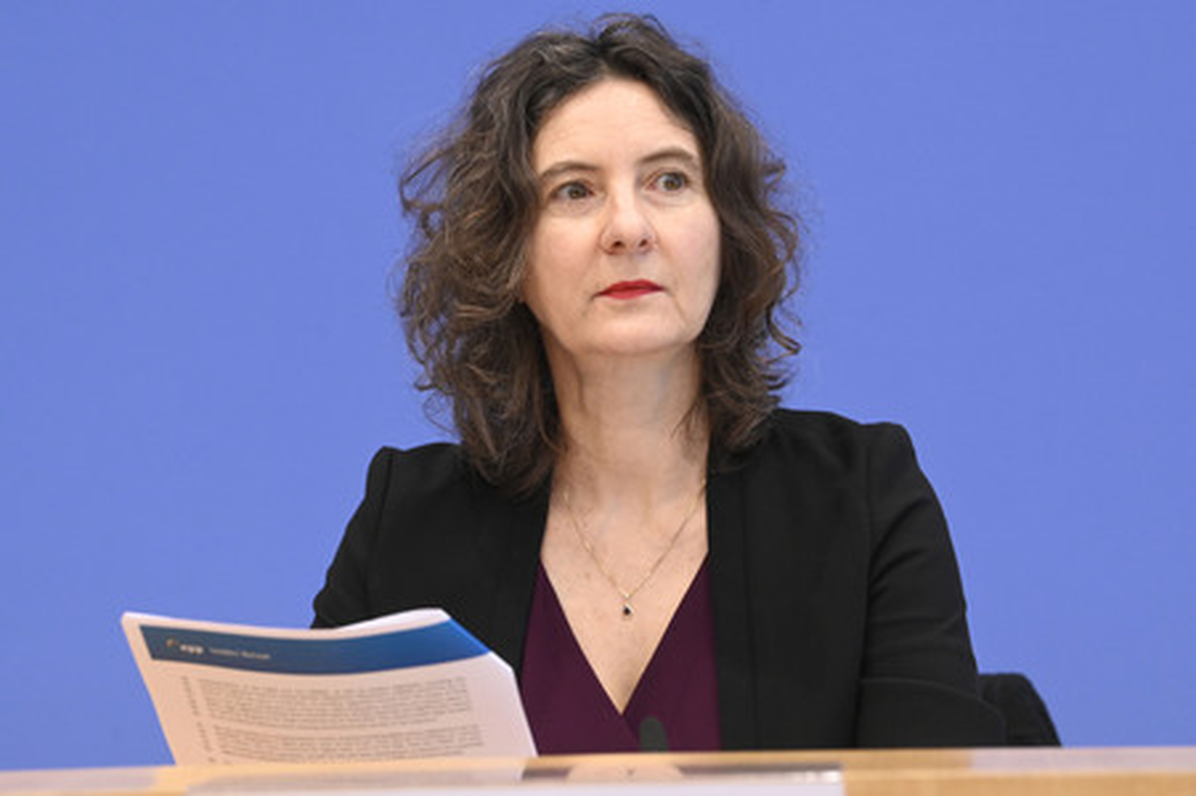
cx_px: 598
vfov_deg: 12.4
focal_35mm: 110
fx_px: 3652
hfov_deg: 18.6
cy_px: 398
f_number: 6.3
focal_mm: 110
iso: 5000
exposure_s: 1/400
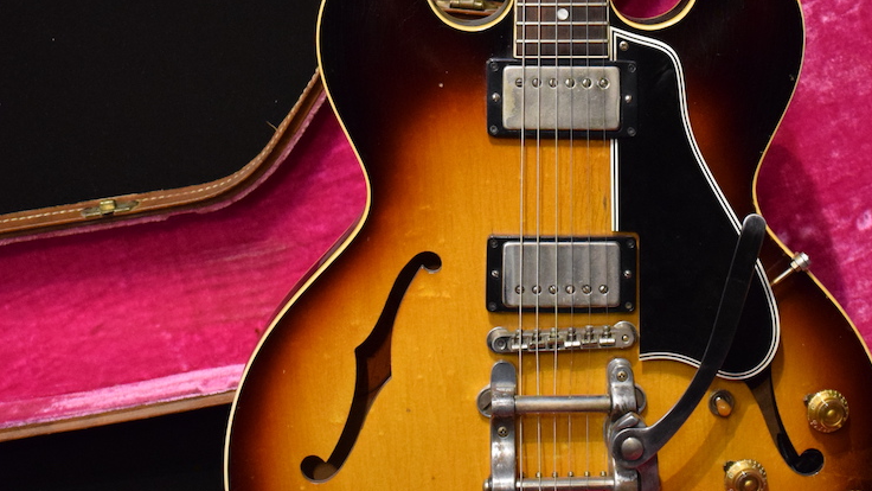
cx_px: 525
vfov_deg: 14.6
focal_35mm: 80
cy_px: -113
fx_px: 1851
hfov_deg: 26.4
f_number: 4
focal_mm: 25
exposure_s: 1/30
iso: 2500
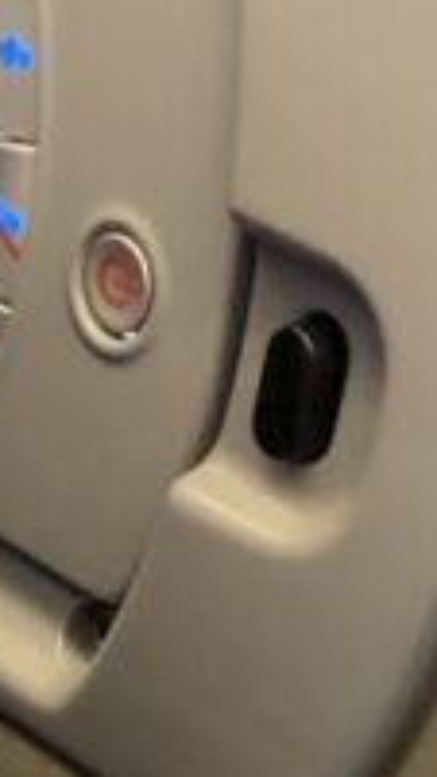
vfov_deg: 14.2
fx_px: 2968
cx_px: 35
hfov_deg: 8.4
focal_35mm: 144
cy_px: 1048
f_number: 1.8
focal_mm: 4.25
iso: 640
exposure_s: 1/25
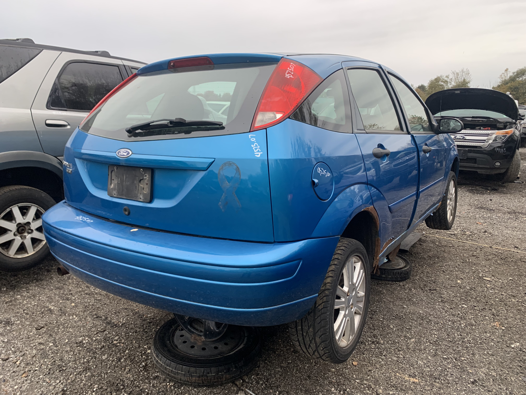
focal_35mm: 26
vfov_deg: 53.1
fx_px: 395
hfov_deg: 67.3
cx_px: 263
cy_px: 198
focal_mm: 4.25
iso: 100
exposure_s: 1/111
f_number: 1.8
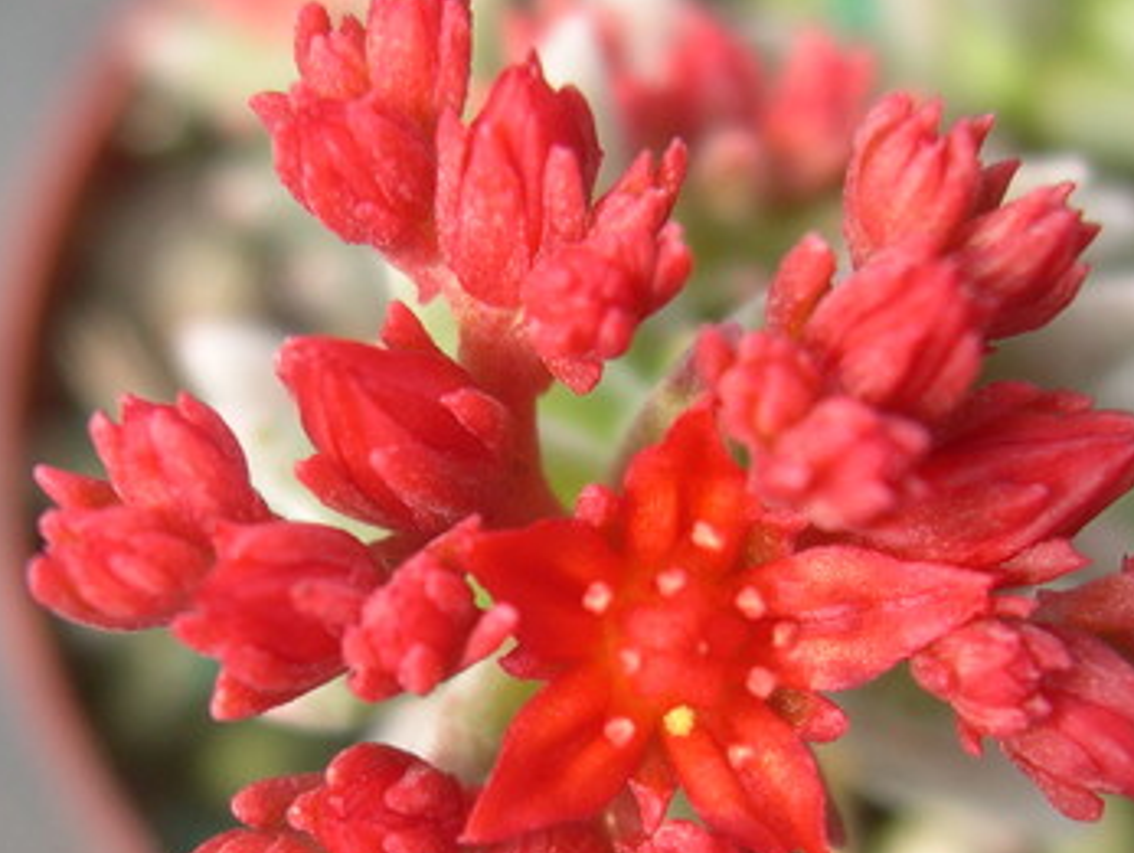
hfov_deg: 27.7
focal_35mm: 70
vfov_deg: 20.9
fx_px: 2296
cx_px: 477
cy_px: 637
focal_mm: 8
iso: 100
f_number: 2.8
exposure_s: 1/359
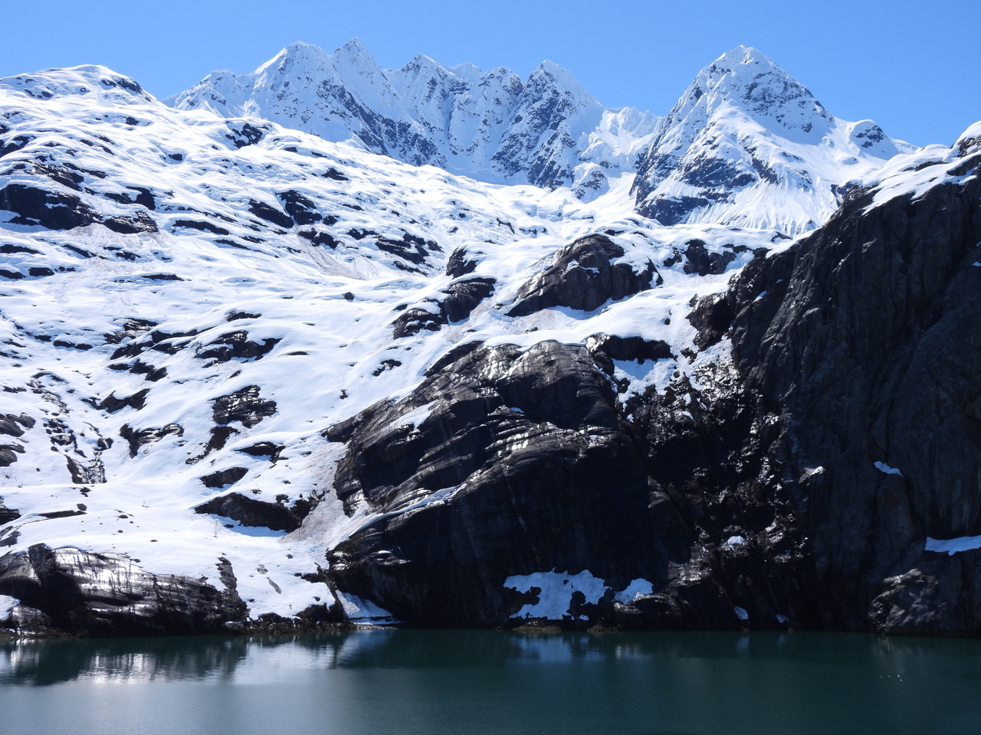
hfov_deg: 40.4
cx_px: 490
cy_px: 368
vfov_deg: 30.9
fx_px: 1332
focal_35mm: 47
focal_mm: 8.4
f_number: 4
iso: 100
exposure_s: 1/1600
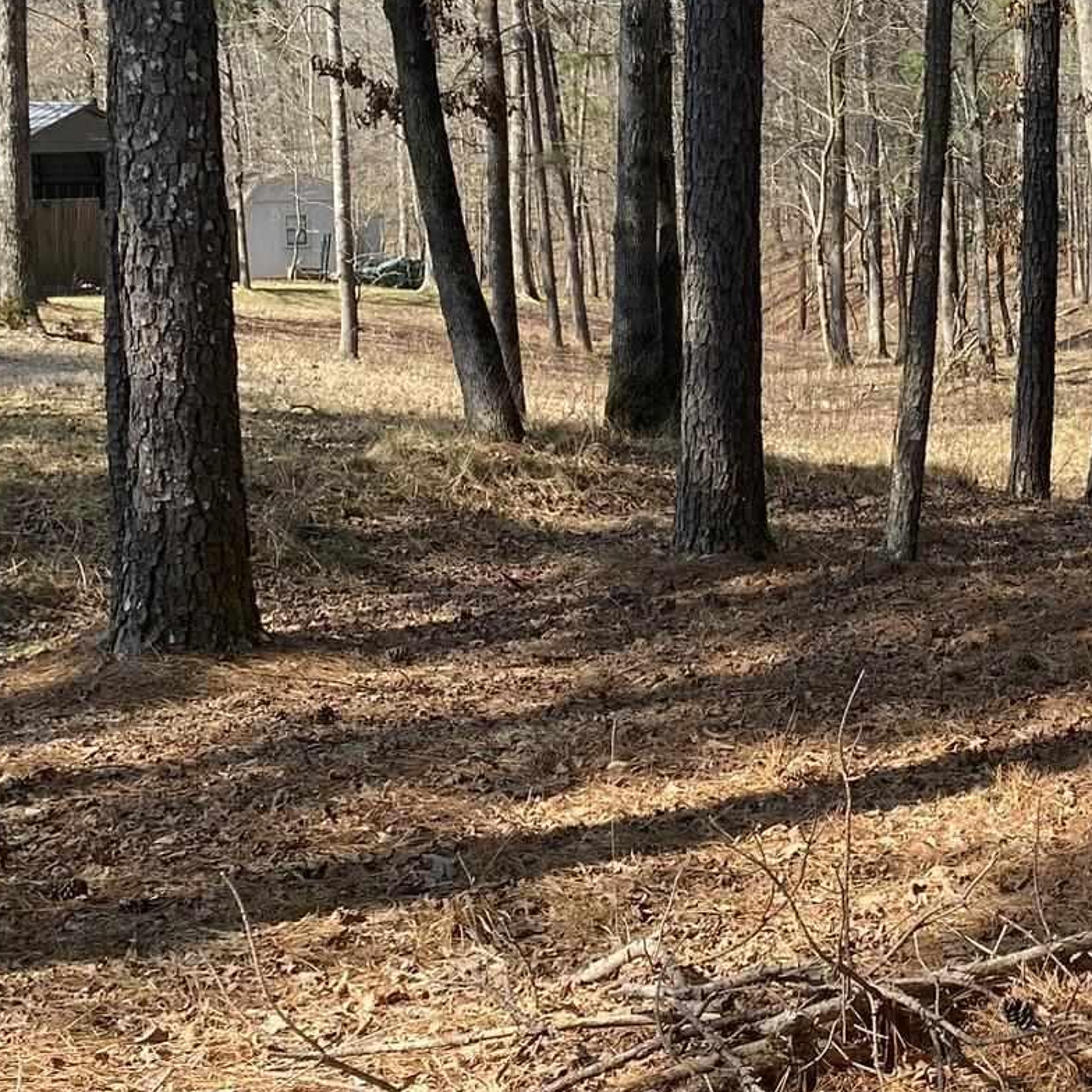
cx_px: 1188
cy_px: 364
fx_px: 2141
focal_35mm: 60
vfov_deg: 28.4
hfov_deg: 26.5
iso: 32
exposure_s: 1/927
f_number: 1.8
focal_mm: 4.25
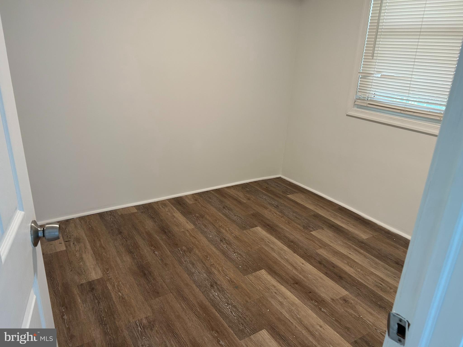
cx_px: 232
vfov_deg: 53.1
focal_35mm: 26
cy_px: 174
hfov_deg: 67.3
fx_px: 348
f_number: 1.5
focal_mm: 5.7
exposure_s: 1/60
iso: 80
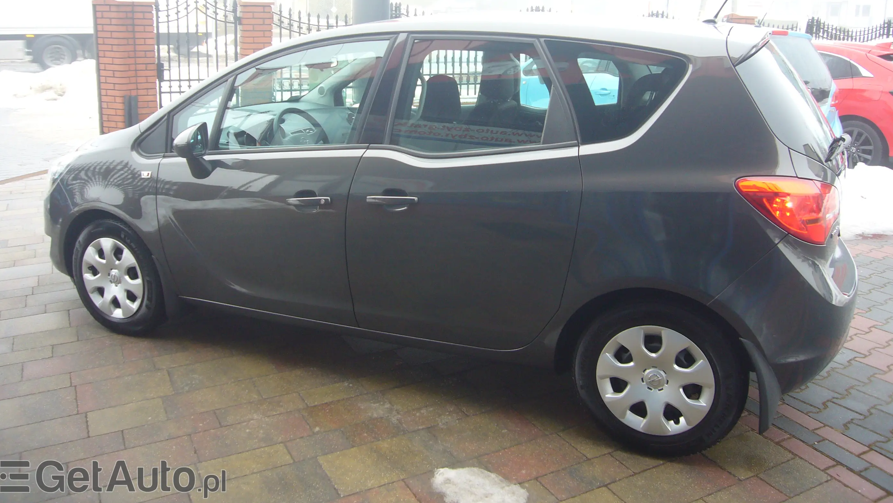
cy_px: 165
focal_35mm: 31
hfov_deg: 62.6
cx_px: 445
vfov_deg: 37.3
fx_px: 734
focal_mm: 4.6
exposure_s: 1/30
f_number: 2.8
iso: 80
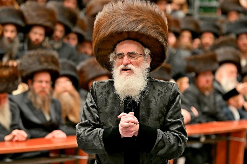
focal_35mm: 183
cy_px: 82
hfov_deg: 11.2
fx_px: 1255
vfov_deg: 7.5
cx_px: 124
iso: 400
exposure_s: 1/200
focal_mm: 122
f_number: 2.8
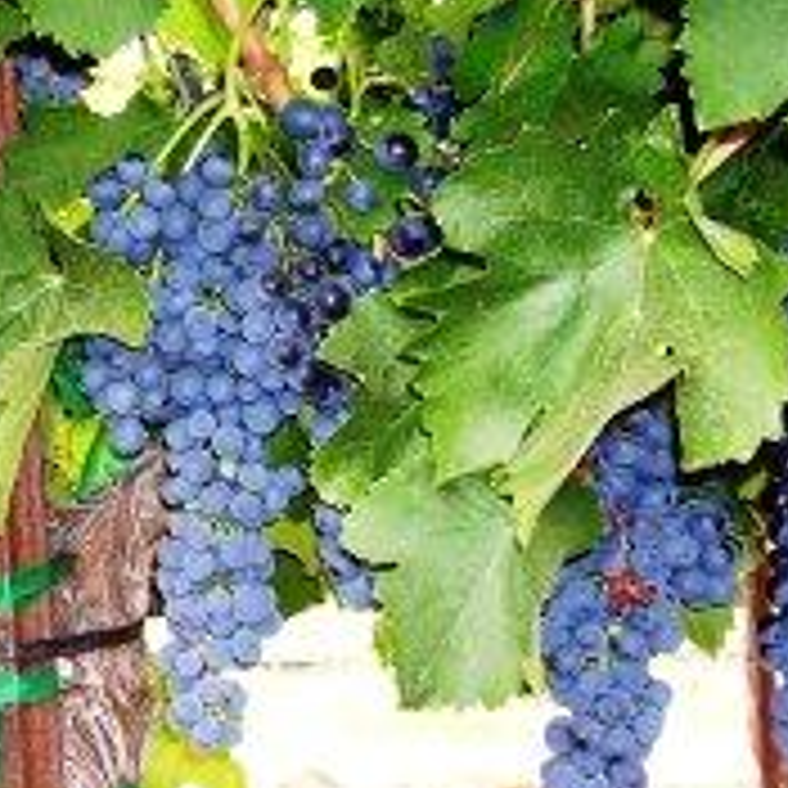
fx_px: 1983
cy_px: 243
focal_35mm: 77
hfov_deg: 21.4
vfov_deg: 22.4
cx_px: -59
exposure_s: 1/60
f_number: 2.7
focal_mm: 5.6
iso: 80
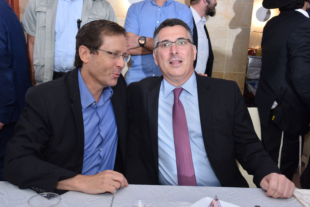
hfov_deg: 49.6
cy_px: 101
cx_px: 155
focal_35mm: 39
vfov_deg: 34.2
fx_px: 336
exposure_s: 1/160
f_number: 7.1
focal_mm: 38
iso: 1000
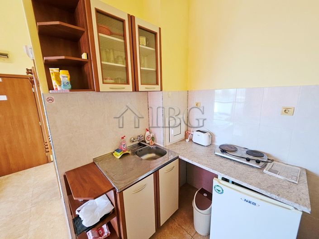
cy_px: 120
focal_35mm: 13
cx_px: 160
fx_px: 120
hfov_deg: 106.2
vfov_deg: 89.9
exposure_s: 1/50
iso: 160
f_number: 2.2
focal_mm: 1.7
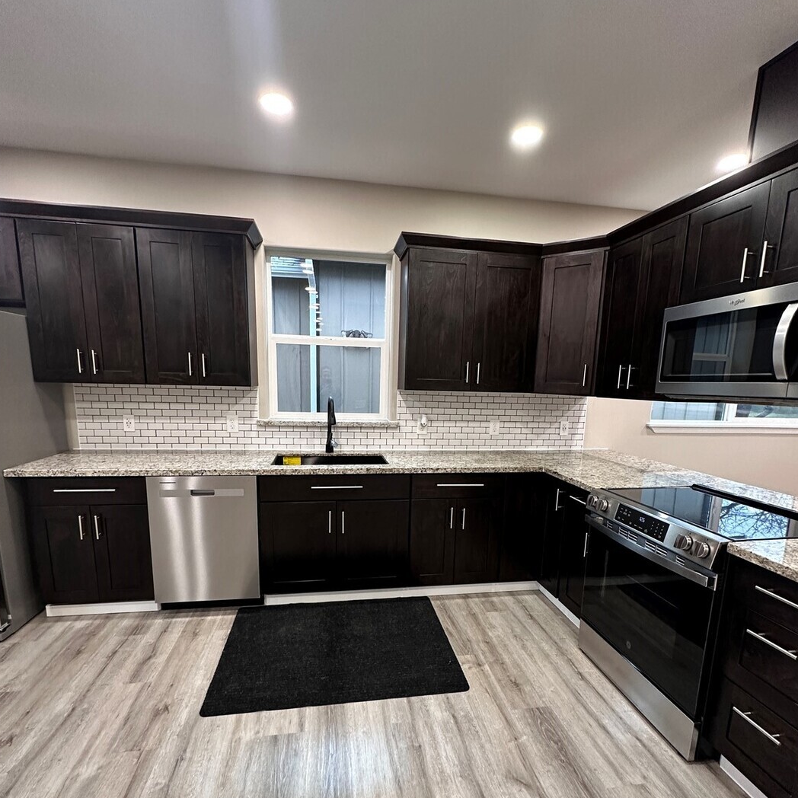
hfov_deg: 84.0
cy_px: 456
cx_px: 400
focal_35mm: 17
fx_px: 443
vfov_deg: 83.4
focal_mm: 2.22
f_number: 2.2
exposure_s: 1/60
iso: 200
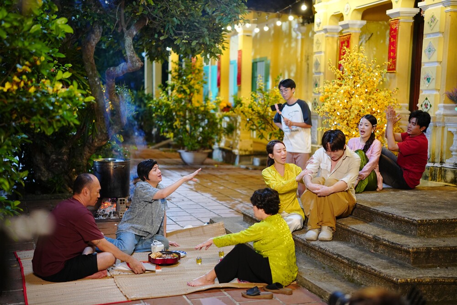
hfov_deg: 39.6
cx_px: 228
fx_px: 635
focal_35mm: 50
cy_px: 152
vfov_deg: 27.0
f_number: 1.4
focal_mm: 50
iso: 2000
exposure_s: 1/125
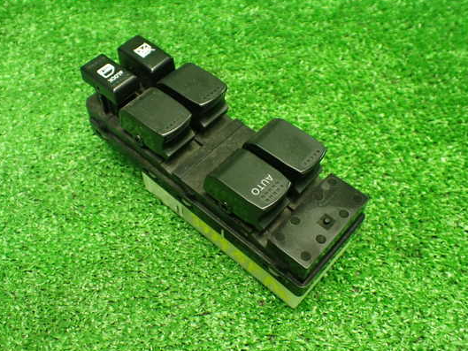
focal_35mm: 34
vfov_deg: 41.8
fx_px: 460
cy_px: 179
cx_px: 217
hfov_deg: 53.9
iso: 800
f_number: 2.3
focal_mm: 5.4
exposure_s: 1/80
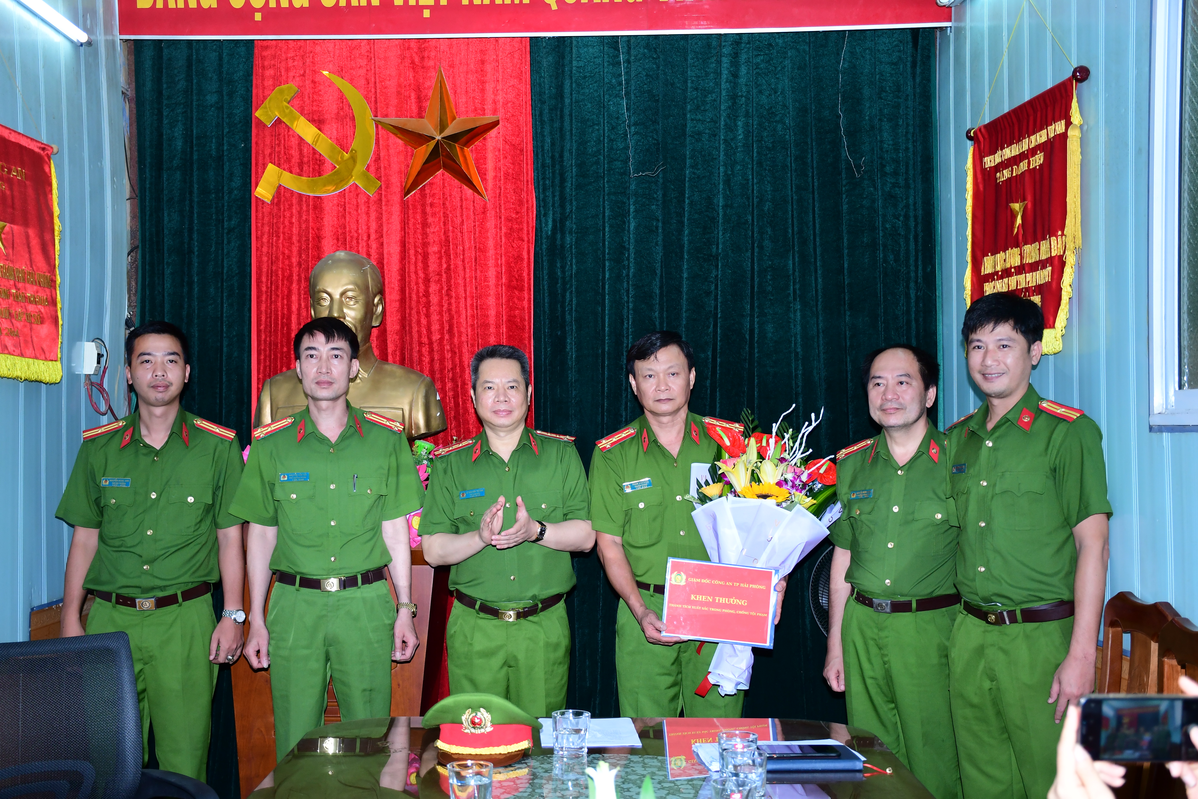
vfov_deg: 29.9
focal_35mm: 45
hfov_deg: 43.6
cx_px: 599
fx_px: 1497
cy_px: 400
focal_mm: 30
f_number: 5
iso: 640
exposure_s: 1/200
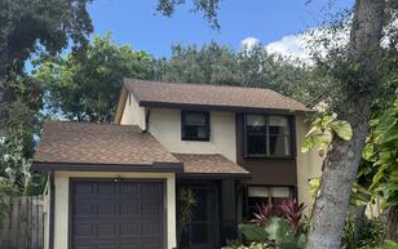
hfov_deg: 57.4
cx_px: 150
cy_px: 181
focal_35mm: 33
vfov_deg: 37.6
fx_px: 358
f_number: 1.78
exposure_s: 1/1032
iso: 100
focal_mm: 6.76
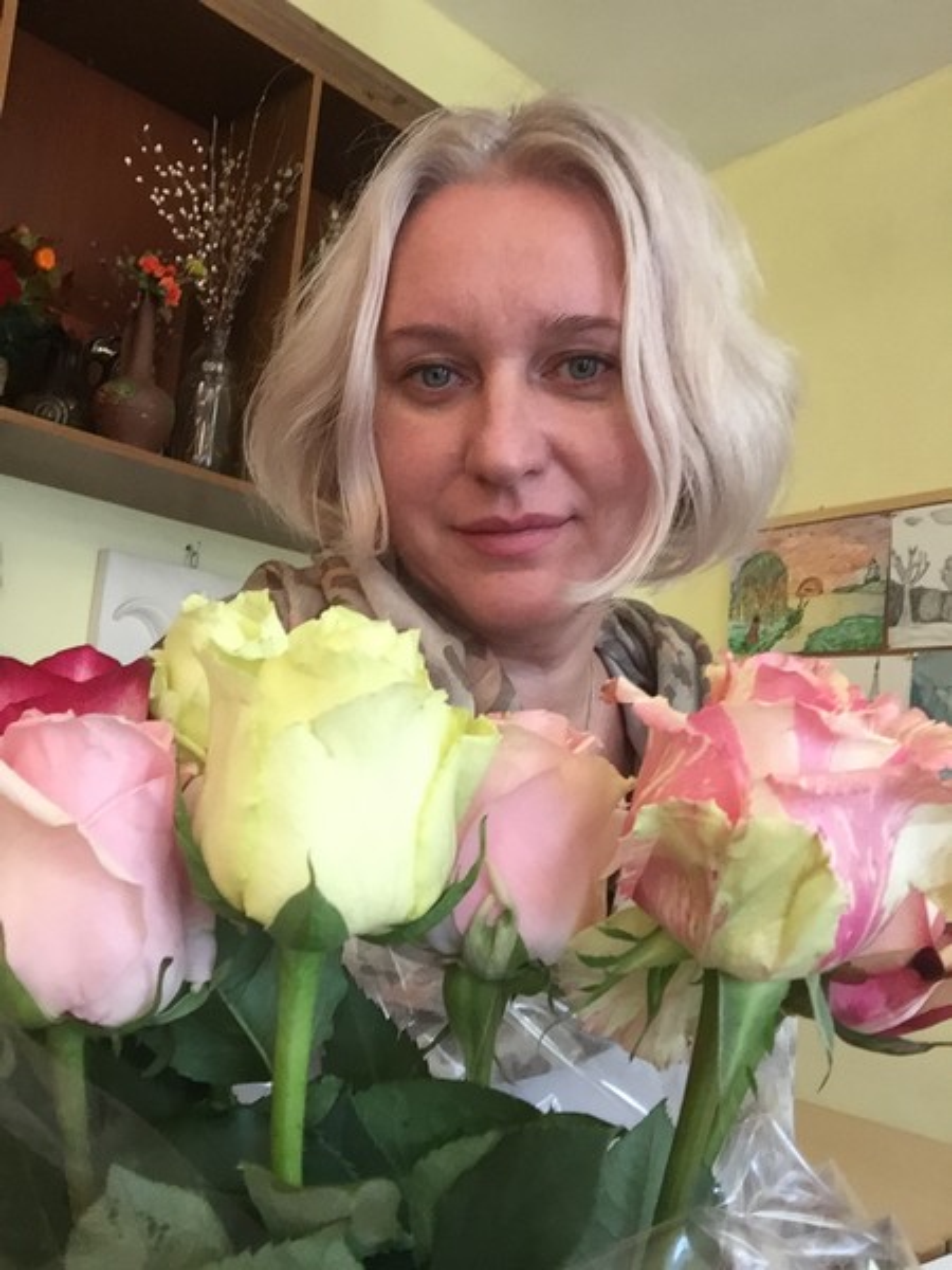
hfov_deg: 45.4
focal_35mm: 31
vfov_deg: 58.4
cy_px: 635
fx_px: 1137
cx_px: 476
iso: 125
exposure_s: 1/33
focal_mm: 2.65
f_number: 2.2
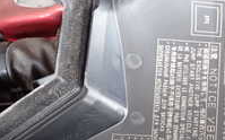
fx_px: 490
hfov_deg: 24.2
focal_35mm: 80
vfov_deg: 16.0
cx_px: 248
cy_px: 134
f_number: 2
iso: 200
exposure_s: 1/40
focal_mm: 4.5
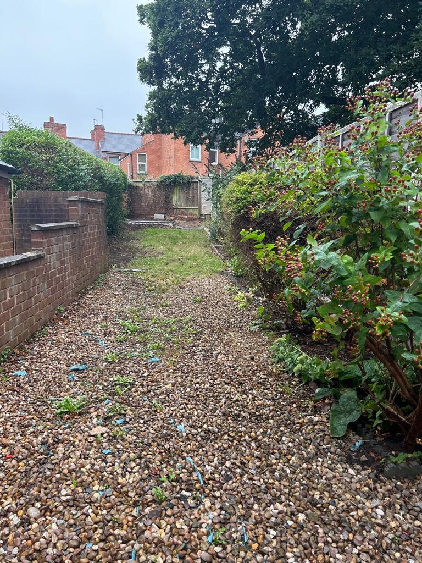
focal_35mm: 26
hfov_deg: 53.1
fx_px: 423
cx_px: 211
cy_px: 282
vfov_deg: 67.3
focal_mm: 5.7
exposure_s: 1/166
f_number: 1.5
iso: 50
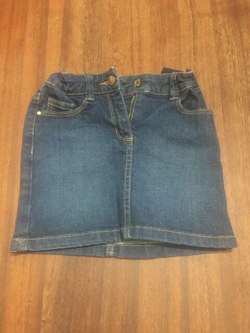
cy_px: 166
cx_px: 125
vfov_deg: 61.7
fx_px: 279
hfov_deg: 48.2
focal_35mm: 29
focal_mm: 4.15
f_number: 2.2
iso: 125
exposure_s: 1/4
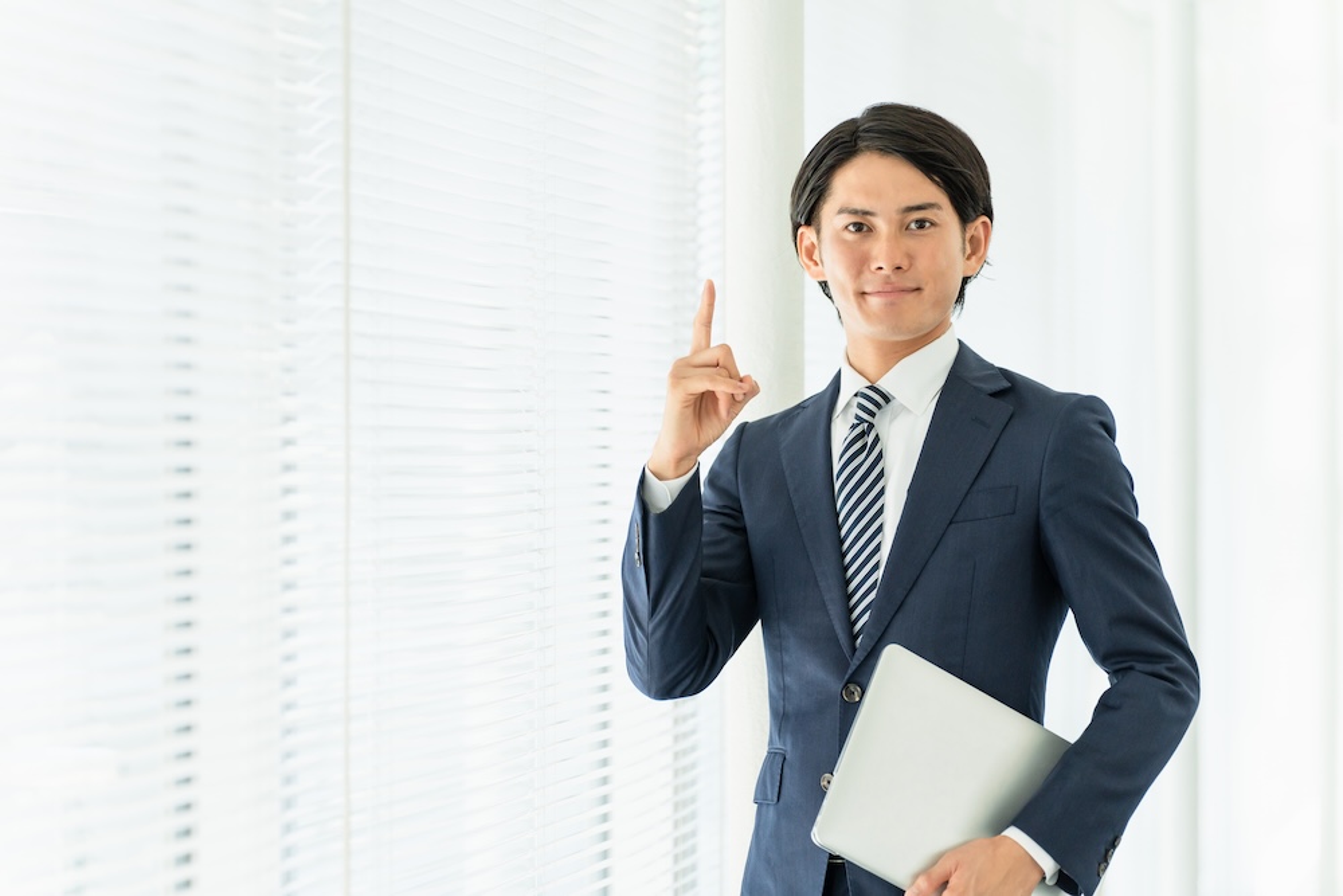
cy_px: 448
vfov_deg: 10.9
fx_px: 4701
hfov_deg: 16.3
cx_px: 672
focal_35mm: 126
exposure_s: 1/1600
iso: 400
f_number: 2.8
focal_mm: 126
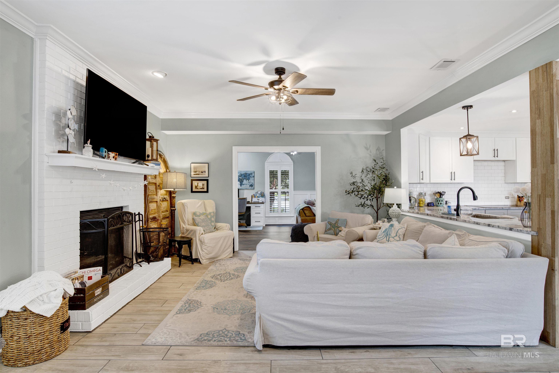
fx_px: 279
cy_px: 186
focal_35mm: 18
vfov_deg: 67.4
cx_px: 280
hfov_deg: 90.0
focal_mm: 18
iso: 200
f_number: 11
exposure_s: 1/2.5
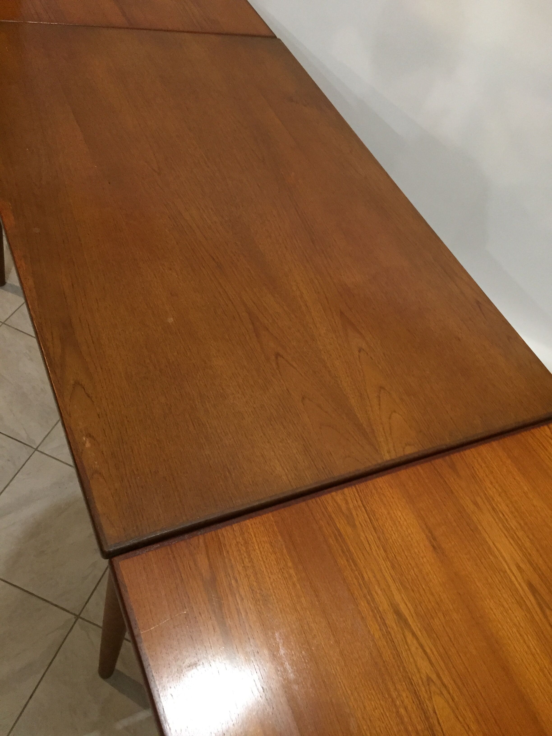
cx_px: 276
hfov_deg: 48.2
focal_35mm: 29
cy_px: 368
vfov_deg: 61.7
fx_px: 617
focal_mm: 4.15
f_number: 2.2
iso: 250
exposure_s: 1/17
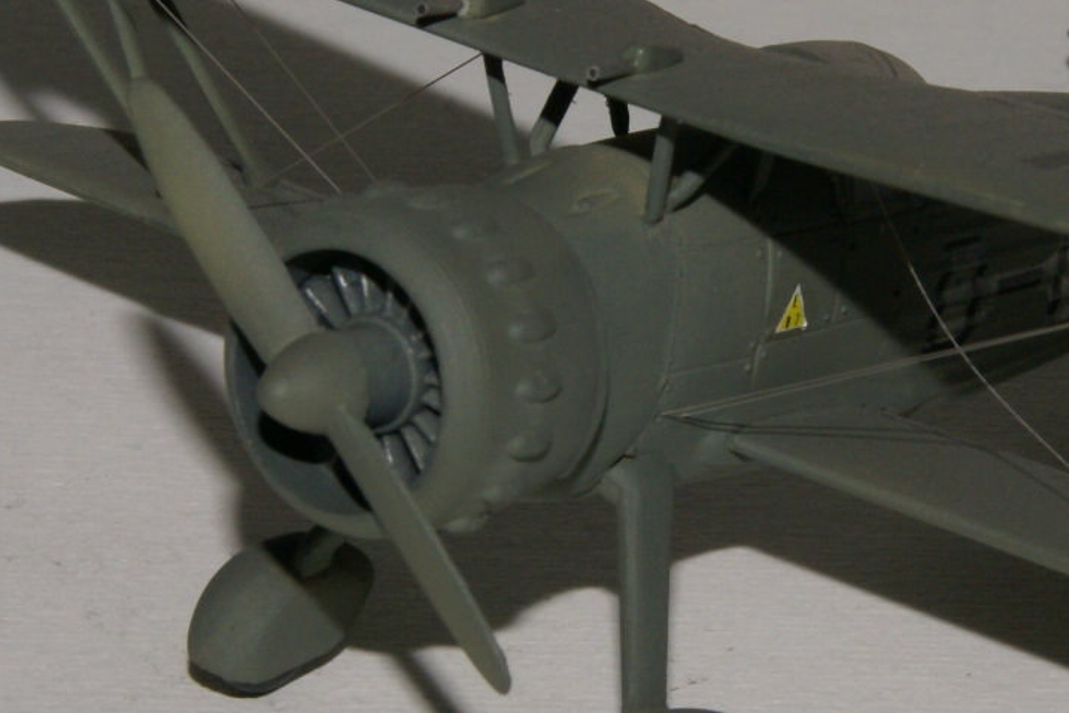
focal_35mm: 241
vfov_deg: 5.7
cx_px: 759
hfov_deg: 8.5
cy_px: 200
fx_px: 7156
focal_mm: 60
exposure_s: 1/100
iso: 400
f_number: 22
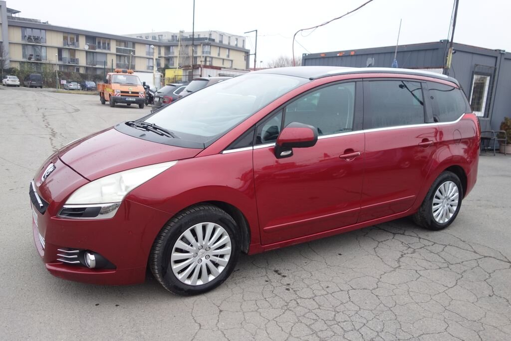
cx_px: 256
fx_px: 397
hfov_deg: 65.5
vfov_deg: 46.4
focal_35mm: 28
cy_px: 170
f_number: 2.2
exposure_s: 1/100
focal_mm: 10.4
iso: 125
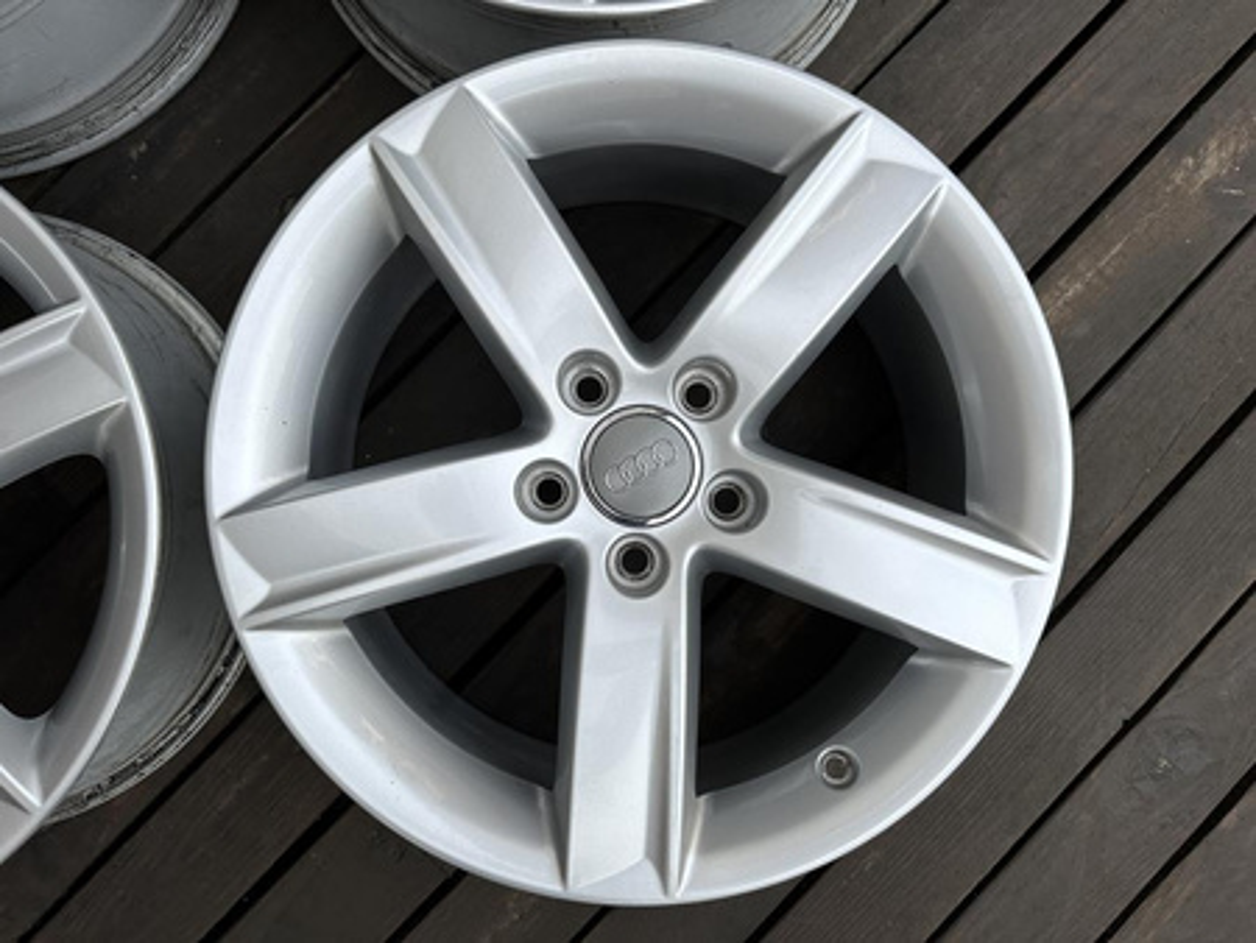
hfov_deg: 71.6
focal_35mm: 24
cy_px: 472
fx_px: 871
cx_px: 628
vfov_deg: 56.9
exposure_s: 1/535
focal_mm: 6.86
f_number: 1.78
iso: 80
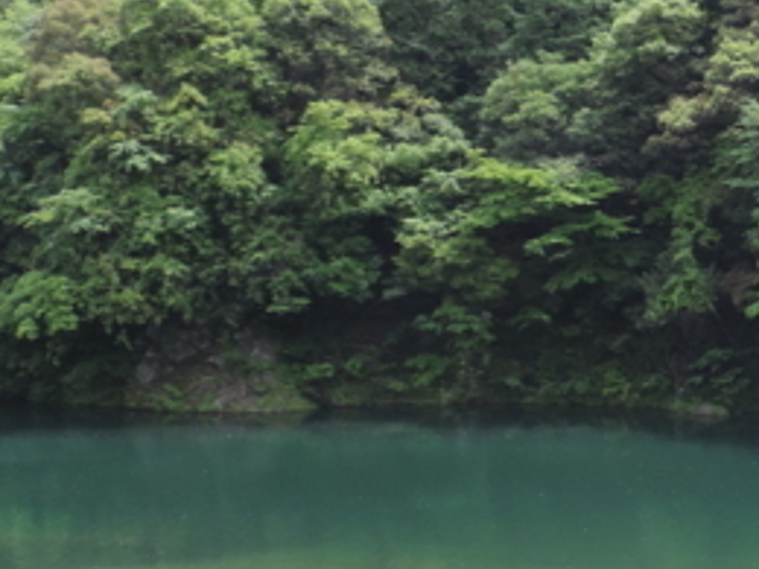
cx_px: 1109
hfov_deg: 19.9
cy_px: 125
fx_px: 1886
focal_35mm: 86
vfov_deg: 17.1
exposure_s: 1/250
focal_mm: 4.9
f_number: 3.1
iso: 80
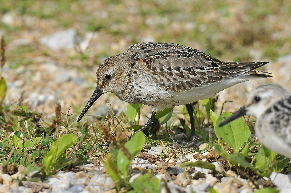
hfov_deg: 4.9
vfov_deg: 3.3
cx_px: 146
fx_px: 3391
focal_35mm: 420
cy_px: 96
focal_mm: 280
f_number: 7.1
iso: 200
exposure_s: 1/1000
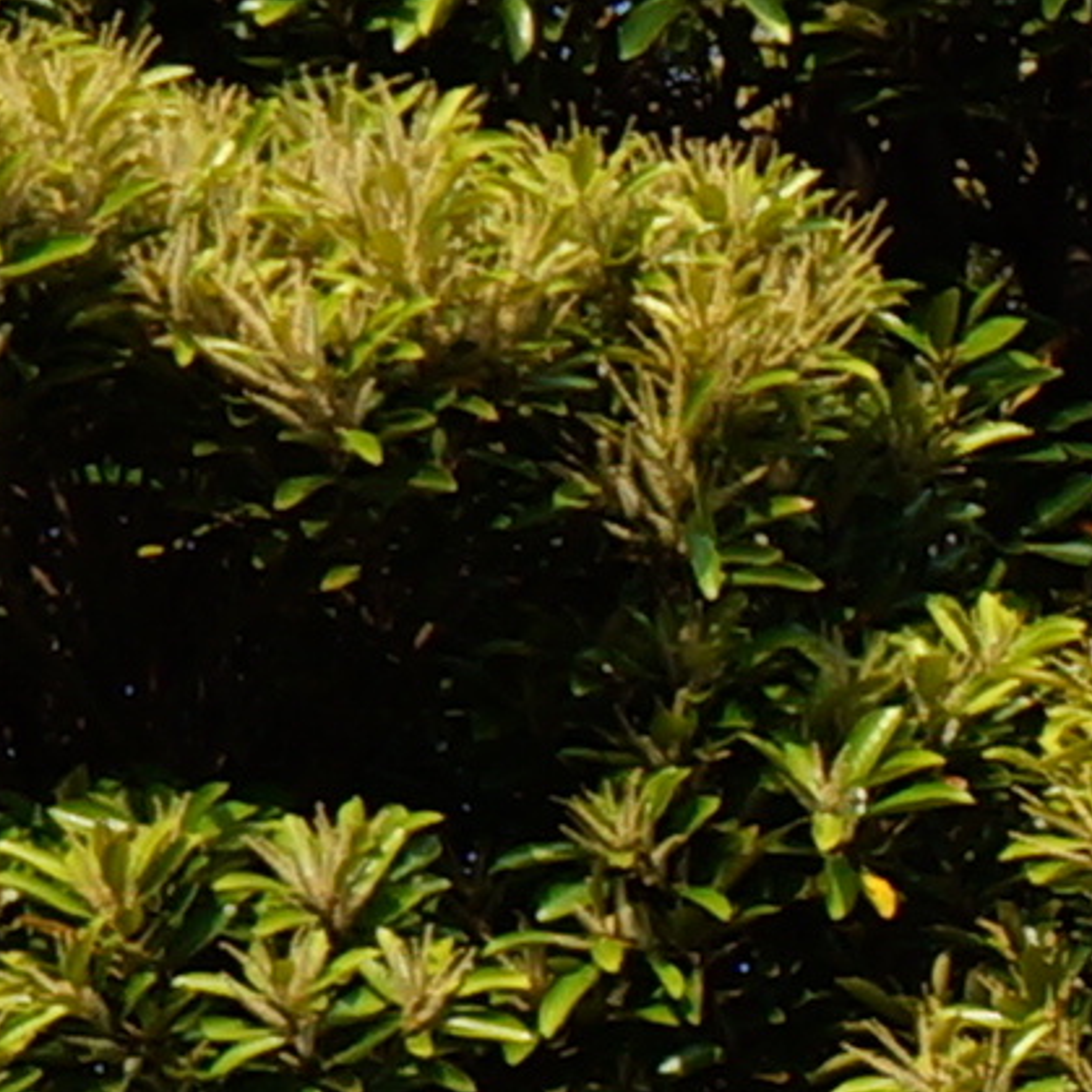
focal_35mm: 239
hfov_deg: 6.2
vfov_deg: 7.1
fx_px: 8530
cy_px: 1889
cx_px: 4191
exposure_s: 1/400
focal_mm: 16
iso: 200
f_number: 8
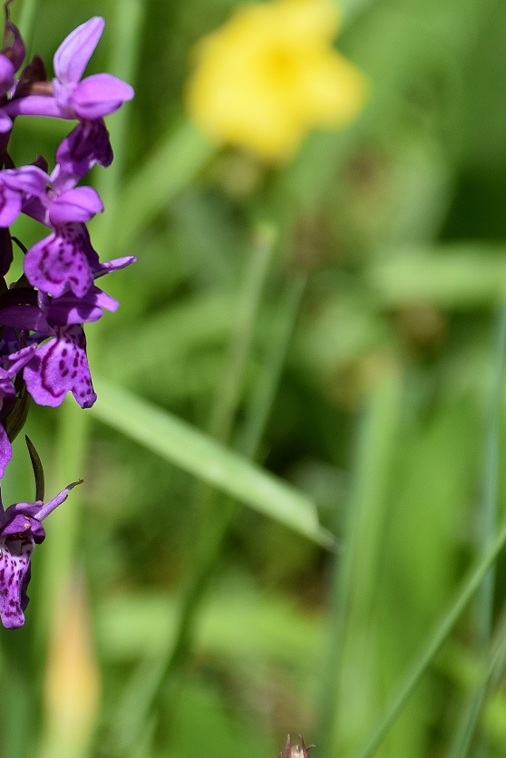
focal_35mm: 452
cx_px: 8
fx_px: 9521
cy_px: 292
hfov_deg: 3.0
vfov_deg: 4.6
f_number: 8
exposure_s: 1/400
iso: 200
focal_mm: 140
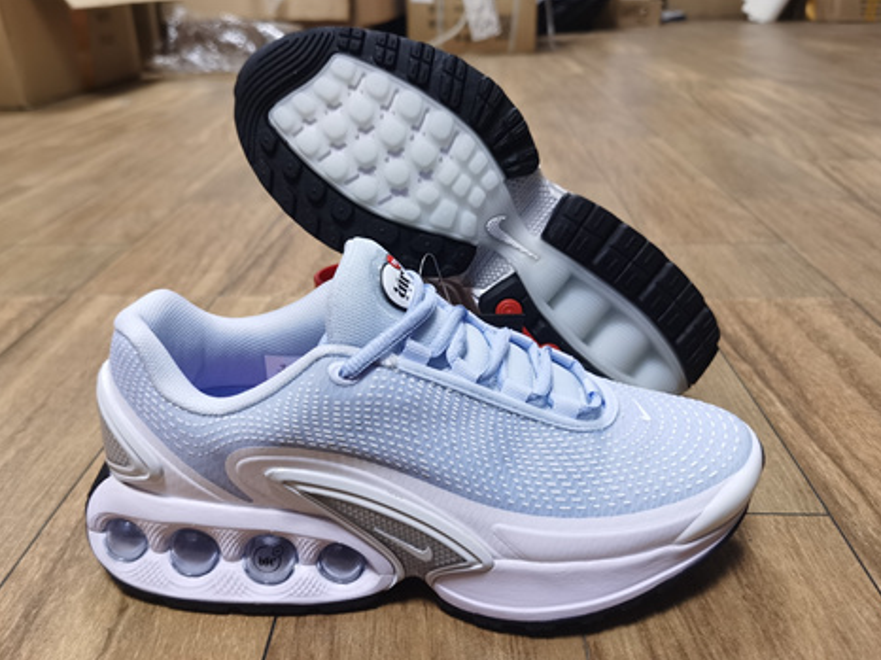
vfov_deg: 48.2
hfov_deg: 61.7
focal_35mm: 29
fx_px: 738
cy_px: 349
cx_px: 423
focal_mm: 5.56
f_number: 1.6
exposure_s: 1/45.5
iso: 320
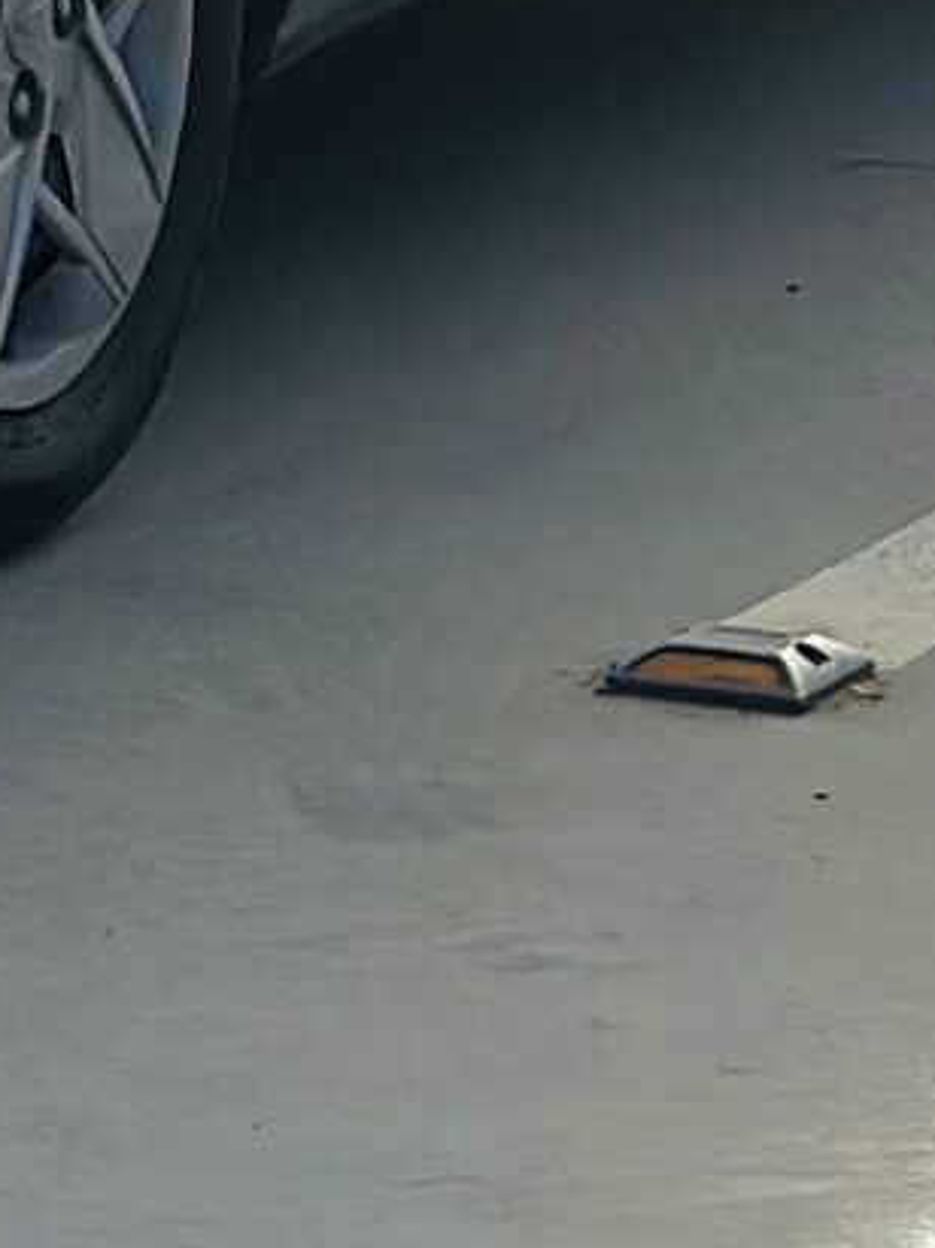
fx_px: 10774
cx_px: -768
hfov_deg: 4.9
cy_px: -744
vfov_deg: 6.5
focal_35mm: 299
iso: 100
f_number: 1.78
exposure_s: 1/8929
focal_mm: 6.86
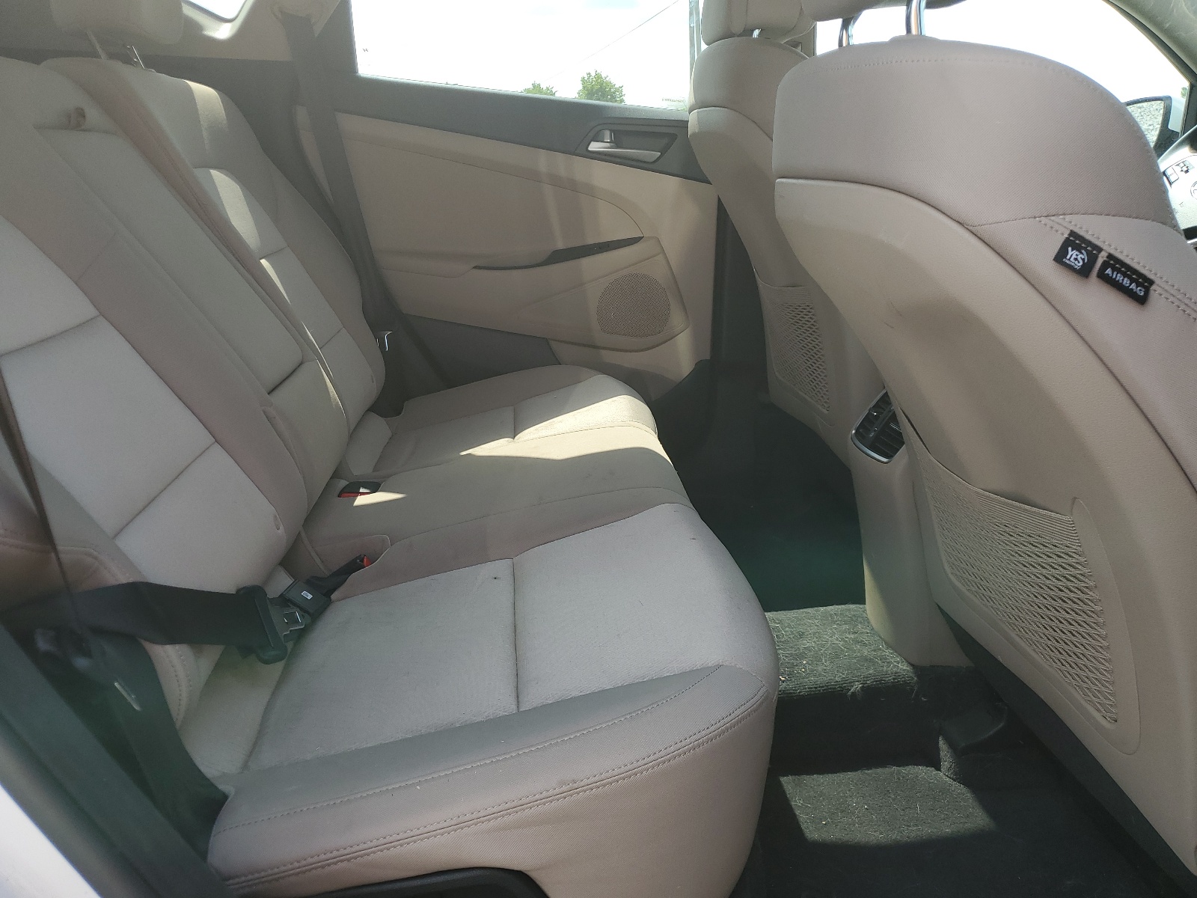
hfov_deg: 67.3
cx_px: 598
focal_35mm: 26
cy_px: 449
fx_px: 899
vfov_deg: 53.1
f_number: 1.5
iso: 50
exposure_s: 1/556
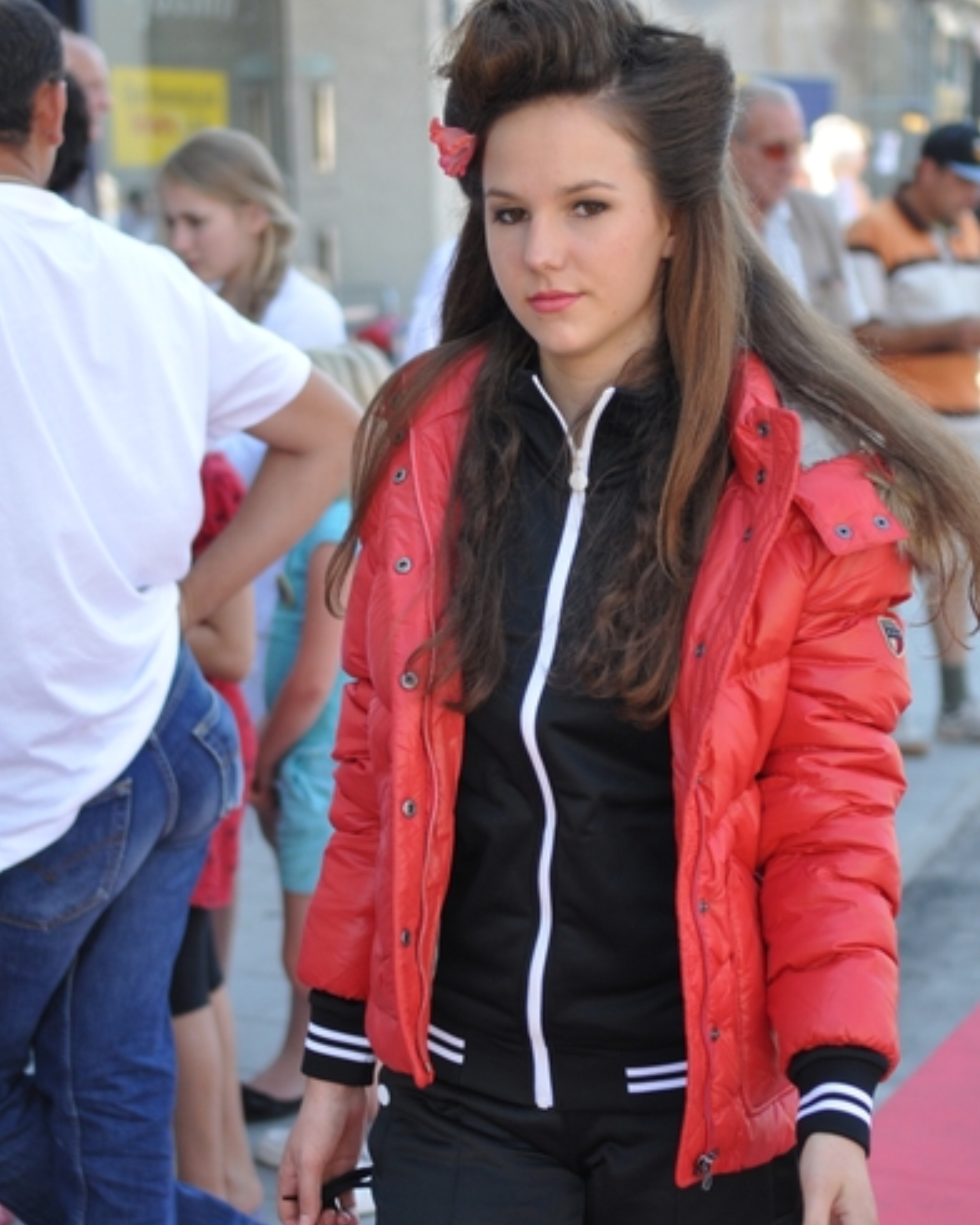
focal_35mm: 95
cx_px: 492
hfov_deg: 16.3
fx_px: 3429
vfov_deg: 20.3
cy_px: 618
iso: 400
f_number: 2.8
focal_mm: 55
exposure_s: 1/500
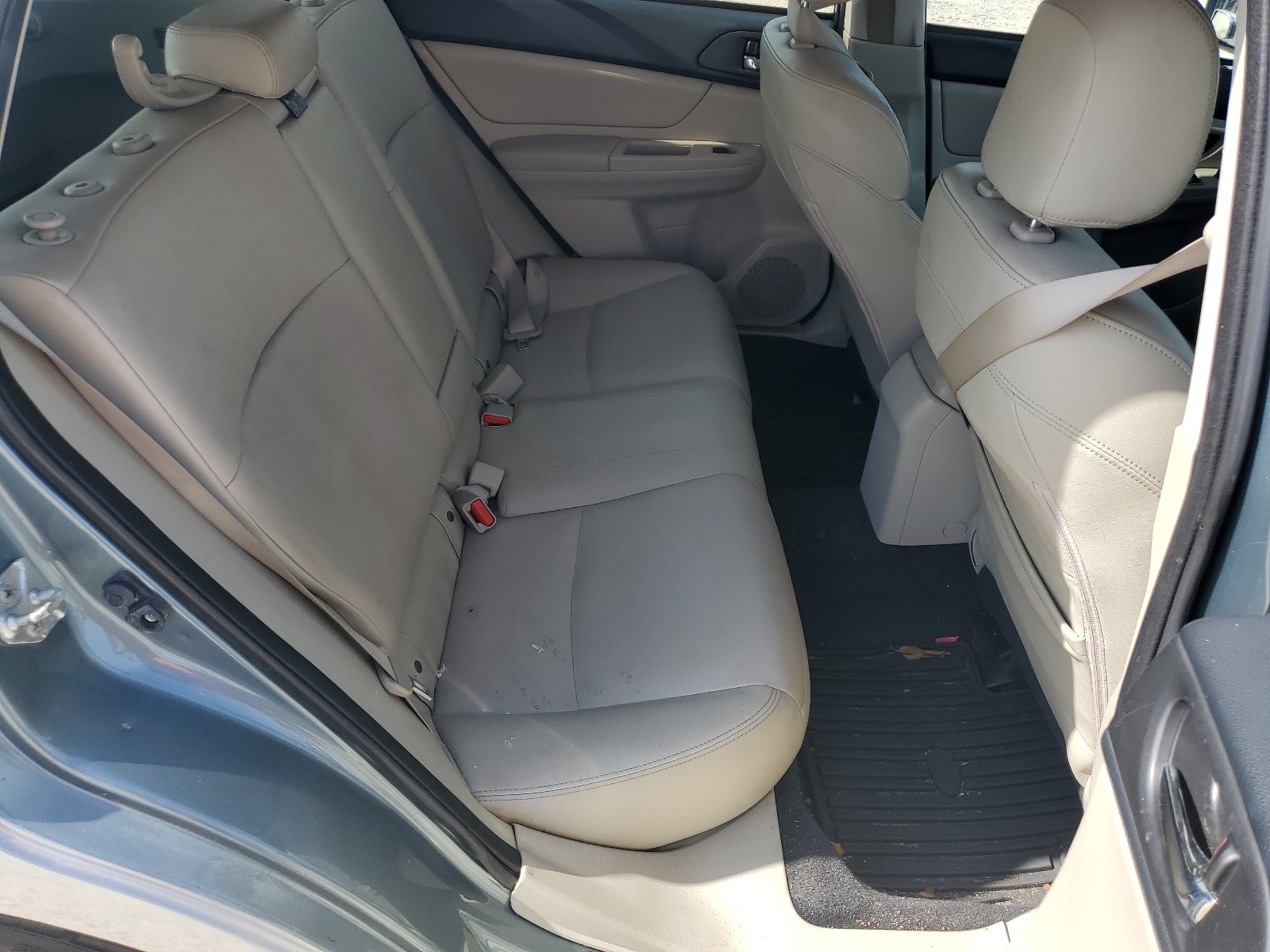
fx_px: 954
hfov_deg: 67.3
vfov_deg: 53.1
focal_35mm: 26
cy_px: 476
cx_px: 635
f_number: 1.5
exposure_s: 1/1111
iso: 50
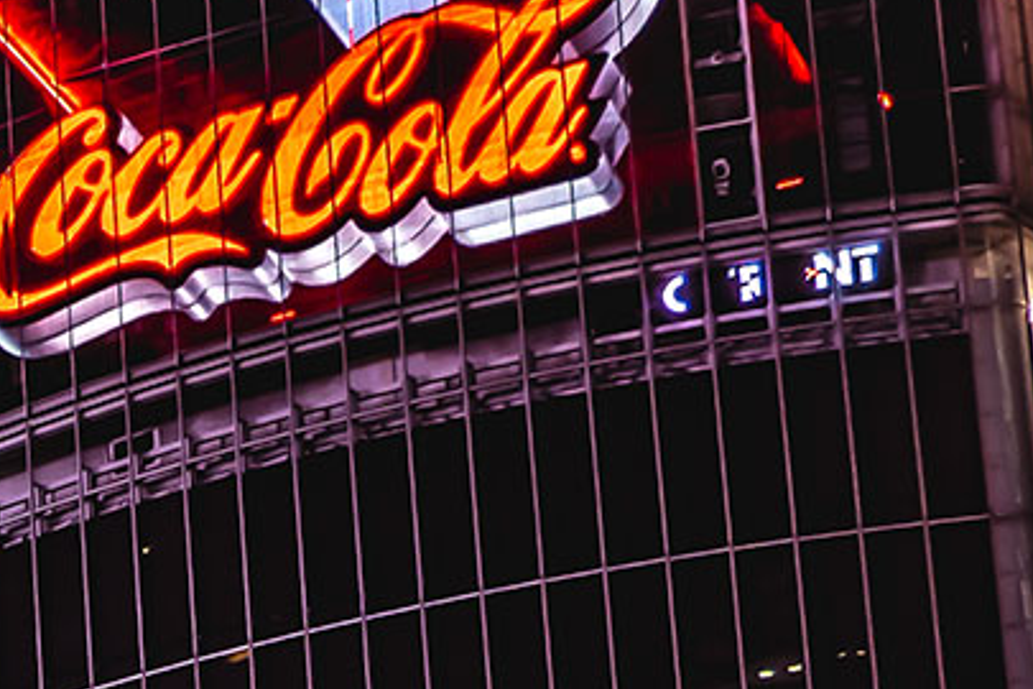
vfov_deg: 8.9
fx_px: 4132
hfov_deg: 12.5
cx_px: -1041
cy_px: 1411
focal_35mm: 144
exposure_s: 1/60
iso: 160
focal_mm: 18
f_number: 2.8
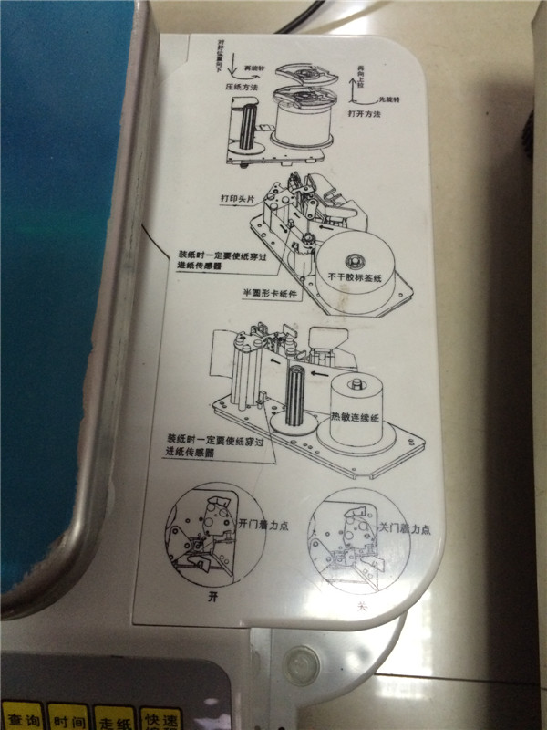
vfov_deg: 61.7
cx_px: 274
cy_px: 365
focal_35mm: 29
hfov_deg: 48.2
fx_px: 611
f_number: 2.2
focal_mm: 4.15
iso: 250
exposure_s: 1/25
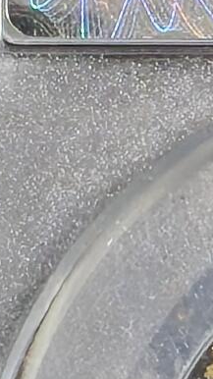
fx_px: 6117
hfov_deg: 2.0
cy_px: 250
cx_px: 428
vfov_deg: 3.5
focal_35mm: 609
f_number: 1.5
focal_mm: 4.94
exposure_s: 1/753
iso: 50
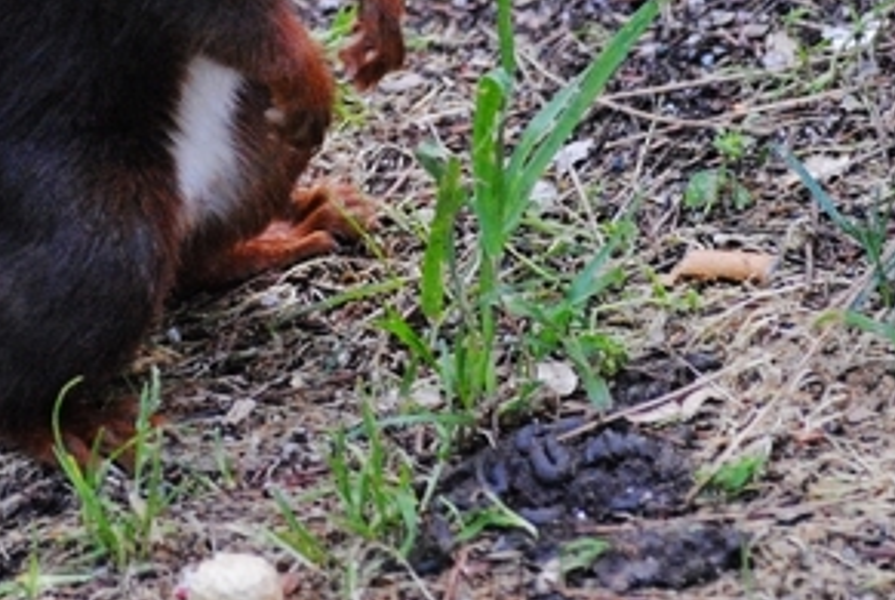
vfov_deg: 3.7
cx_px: 178
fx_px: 9237
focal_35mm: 371
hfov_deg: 5.5
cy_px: -152
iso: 1600
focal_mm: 90
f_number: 4.5
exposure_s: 1/500
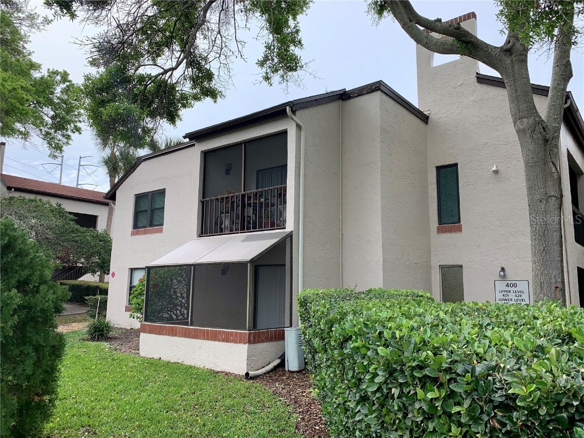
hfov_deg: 67.3
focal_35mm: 26
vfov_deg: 53.1
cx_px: 292
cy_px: 219
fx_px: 439
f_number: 1.8
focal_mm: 4.25
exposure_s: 1/1718
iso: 25
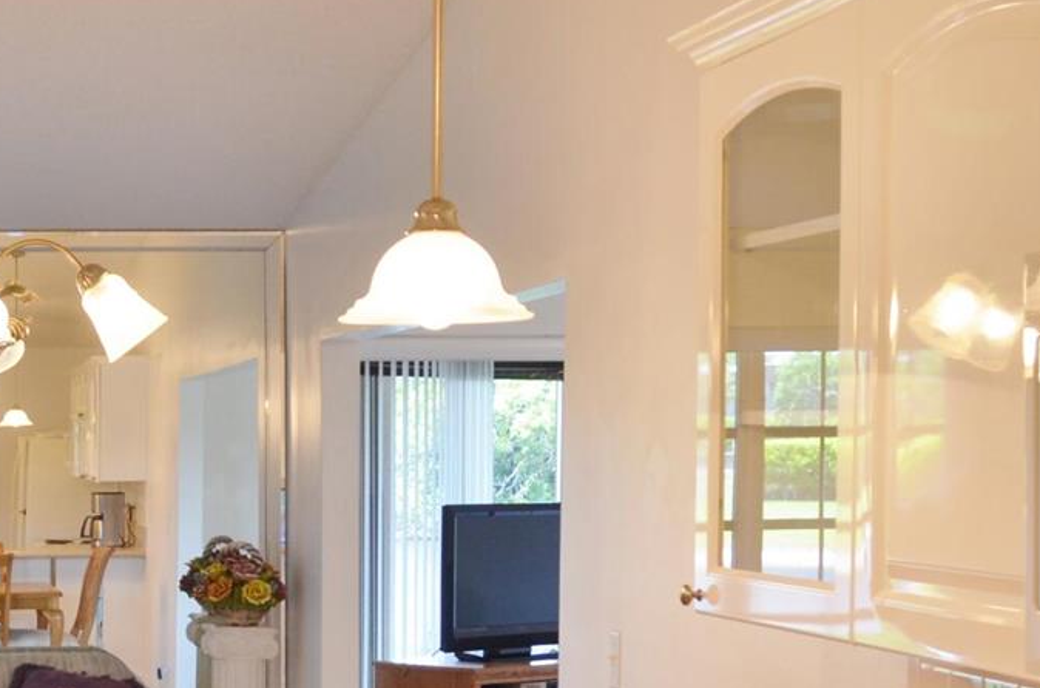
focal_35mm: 82
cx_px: 26
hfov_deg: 23.9
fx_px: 2363
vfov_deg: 16.2
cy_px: 680
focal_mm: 18
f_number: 5
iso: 400
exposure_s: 1/100
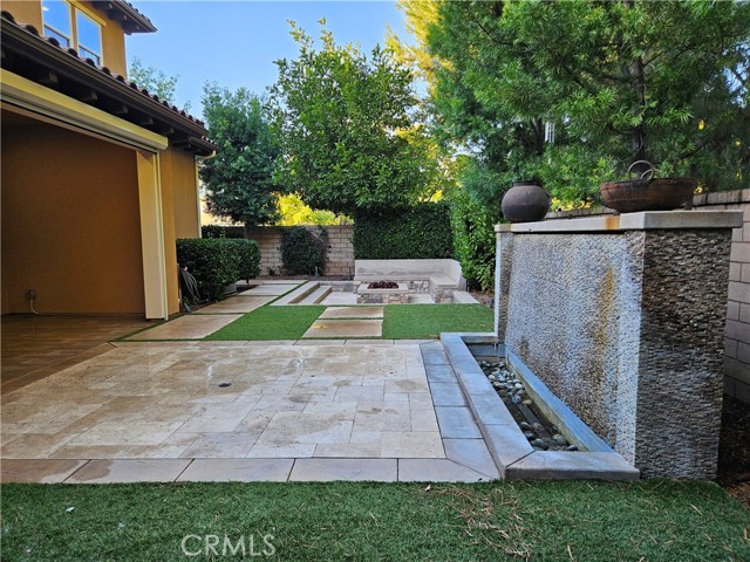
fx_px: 498
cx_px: 375
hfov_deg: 73.9
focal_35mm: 23
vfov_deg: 58.9
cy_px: 281
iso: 50
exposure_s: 1/120
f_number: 1.8
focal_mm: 5.4
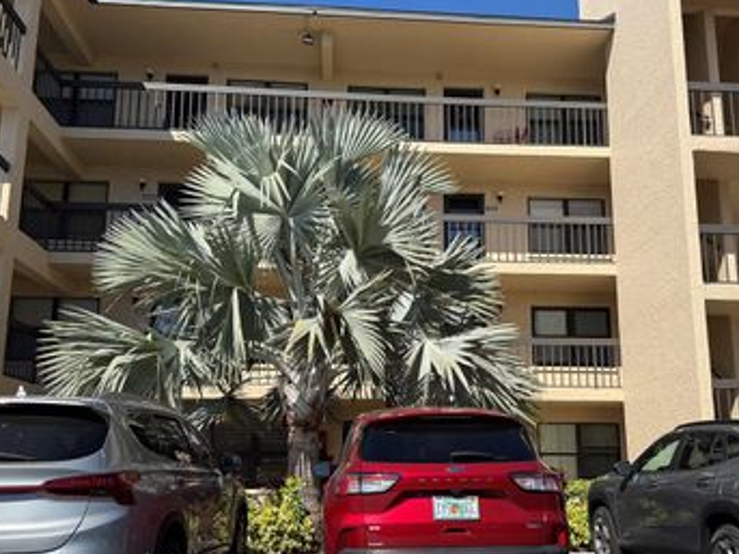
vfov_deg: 40.6
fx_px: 747
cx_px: 403
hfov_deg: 52.6
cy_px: 311
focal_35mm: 35
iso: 80
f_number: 1.78
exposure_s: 1/4405
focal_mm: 6.76
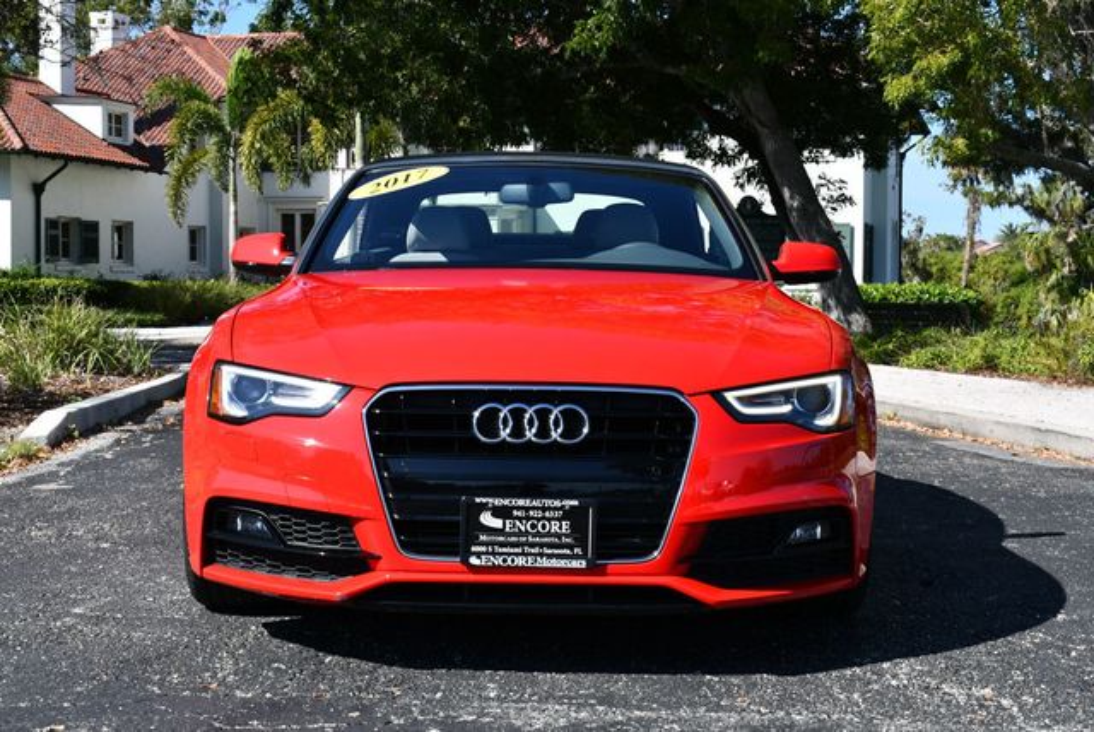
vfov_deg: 22.7
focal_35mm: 60
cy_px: 366
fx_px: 1825
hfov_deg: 33.4
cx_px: 547
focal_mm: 30
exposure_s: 1/250
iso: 100
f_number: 8
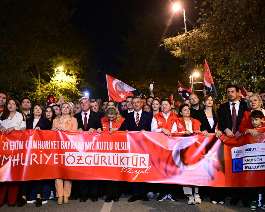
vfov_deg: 43.4
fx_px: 267
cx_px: 128
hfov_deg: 52.8
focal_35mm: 34
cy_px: 106
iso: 10000
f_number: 2.8
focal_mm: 30
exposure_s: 1/125
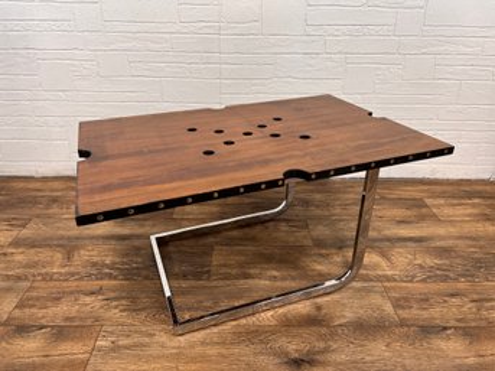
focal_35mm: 26
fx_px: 372
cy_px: 186
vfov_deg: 53.0
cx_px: 248
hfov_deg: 67.3
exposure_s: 1/120
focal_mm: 5.7
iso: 100
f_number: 1.5
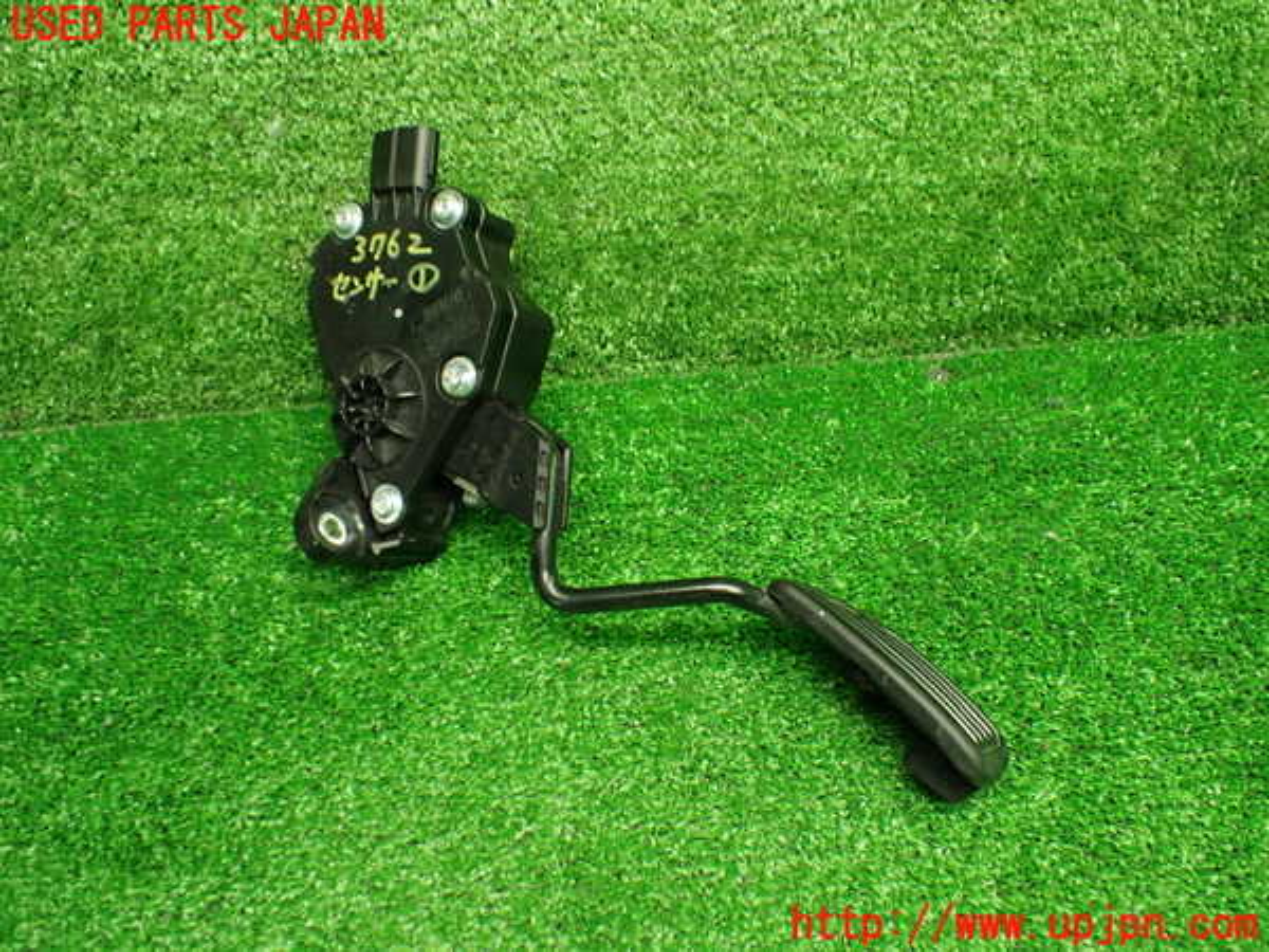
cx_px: 634
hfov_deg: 60.0
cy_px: 476
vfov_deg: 46.8
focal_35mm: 30
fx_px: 1100
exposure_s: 1/100
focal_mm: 5.4
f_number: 2.3
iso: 800
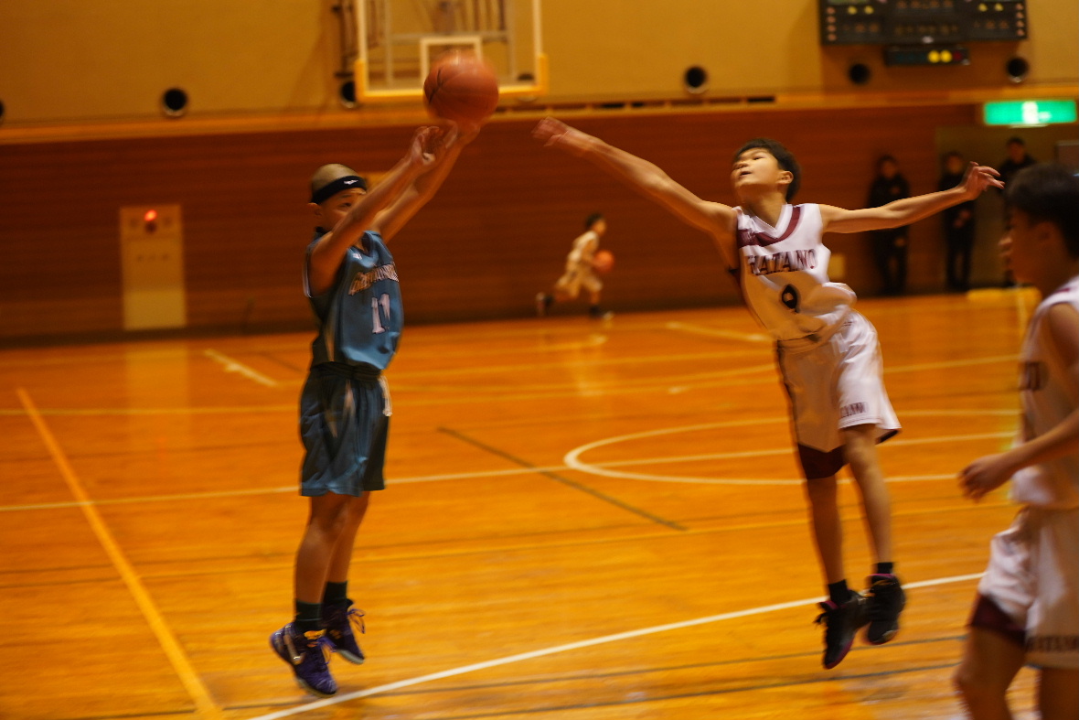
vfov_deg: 15.2
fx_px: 2698
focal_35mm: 90
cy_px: 360
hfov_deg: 22.6
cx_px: 540
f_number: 2.8
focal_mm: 90
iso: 2000
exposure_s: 1/160
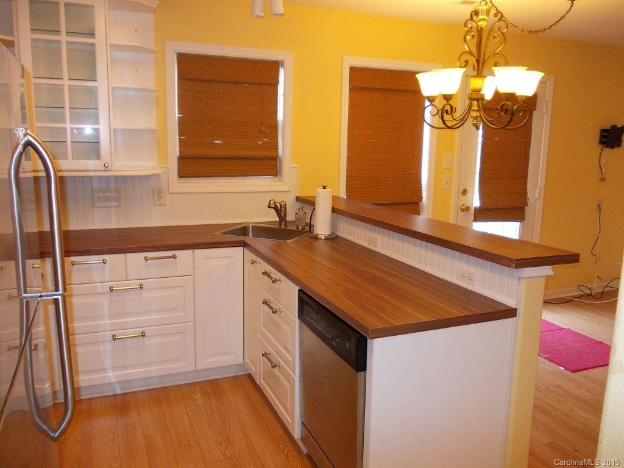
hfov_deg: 63.4
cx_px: 312
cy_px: 234
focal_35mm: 28
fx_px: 505
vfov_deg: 49.7
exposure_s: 1/25
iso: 160
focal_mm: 4
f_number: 2.7
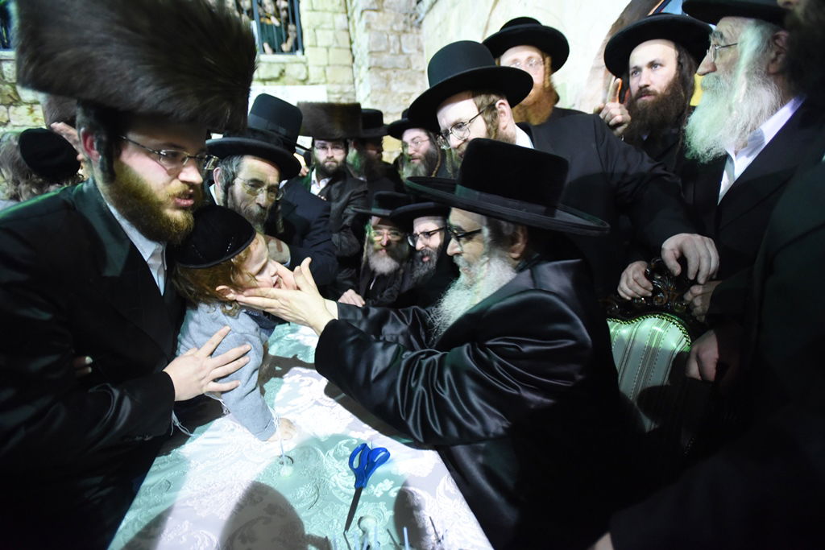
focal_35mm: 17
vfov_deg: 70.5
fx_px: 390
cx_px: 412
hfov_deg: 93.3
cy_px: 275
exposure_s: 1/50
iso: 5000
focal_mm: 17
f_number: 2.8
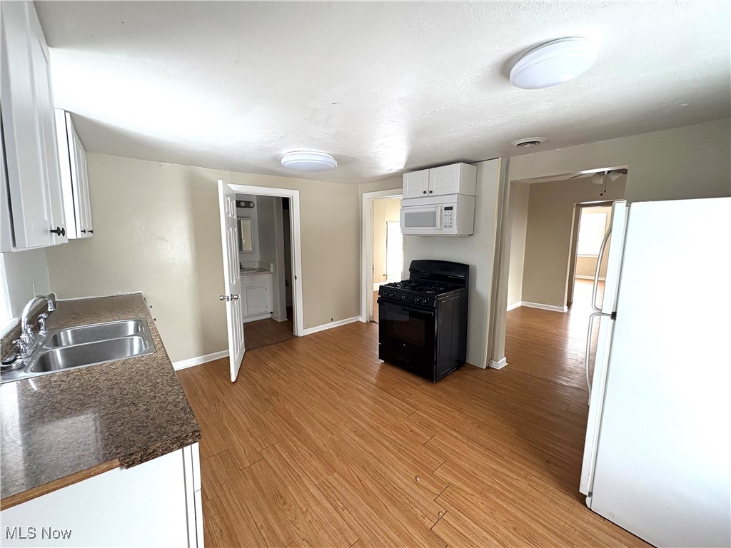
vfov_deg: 85.7
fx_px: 296
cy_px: 274
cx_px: 366
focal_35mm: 14
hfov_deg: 102.1
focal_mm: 2.22
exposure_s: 1/61
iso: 250
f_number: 2.2
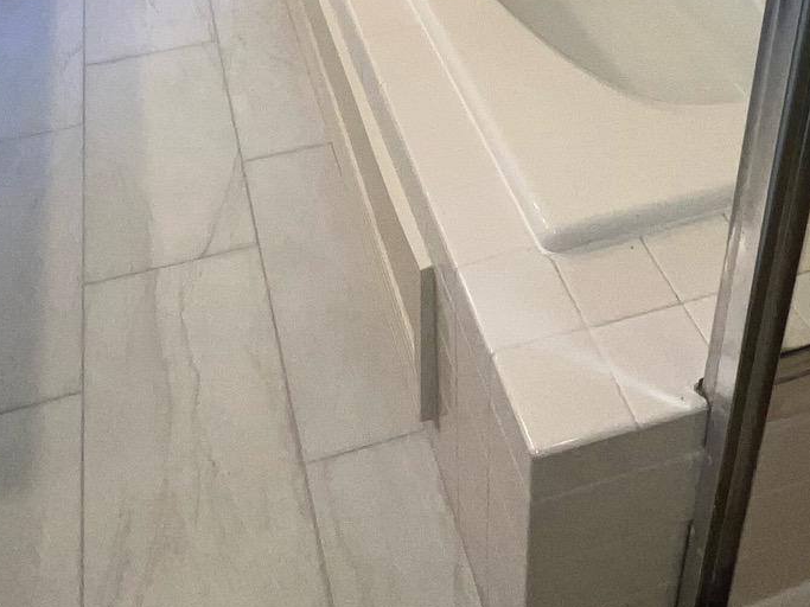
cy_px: -184
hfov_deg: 47.8
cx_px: 363
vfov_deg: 29.5
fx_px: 912
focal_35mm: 39
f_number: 1.8
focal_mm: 1.57
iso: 50
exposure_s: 1/122
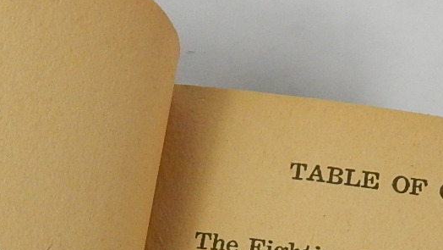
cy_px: 288
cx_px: 188
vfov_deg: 8.4
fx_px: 1680
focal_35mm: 143
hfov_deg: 15.0
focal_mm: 7.7
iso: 400
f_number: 3.6
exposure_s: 1/160
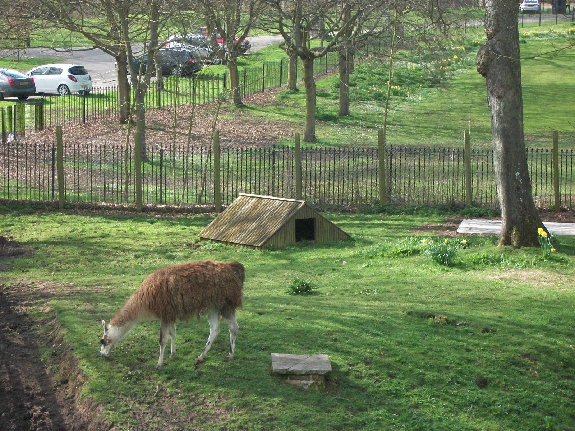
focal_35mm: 96
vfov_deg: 15.4
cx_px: 288
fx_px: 1595
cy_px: 216
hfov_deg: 20.4
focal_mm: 17.1
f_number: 5.2
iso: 312
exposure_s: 1/500
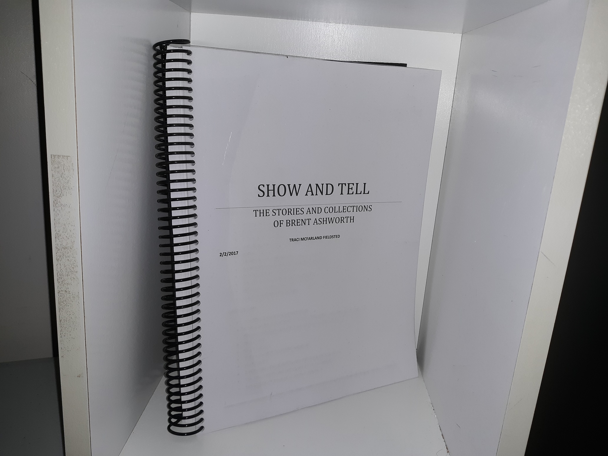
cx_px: 304
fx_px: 492
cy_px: 228
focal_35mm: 28
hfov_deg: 63.4
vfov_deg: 49.7
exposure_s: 1/136
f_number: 1.7
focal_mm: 3.7
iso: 40
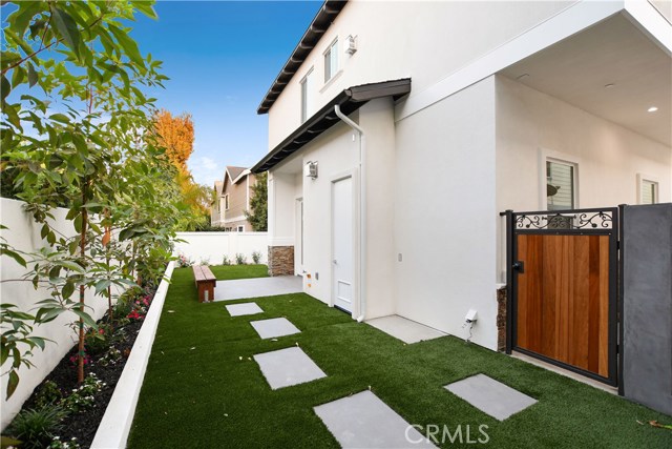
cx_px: 336
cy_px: 224
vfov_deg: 77.4
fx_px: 280
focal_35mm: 15
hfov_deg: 100.4
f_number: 4
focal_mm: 10
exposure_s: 1/80
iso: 400
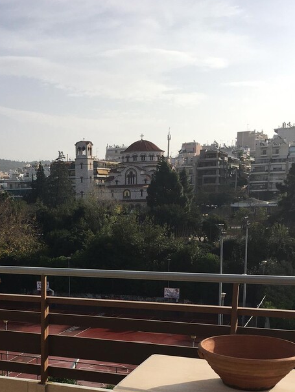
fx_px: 556
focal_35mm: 49
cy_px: 317
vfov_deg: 37.4
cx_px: 73
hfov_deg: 29.2
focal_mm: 4.15
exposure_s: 1/2331
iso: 25
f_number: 2.2
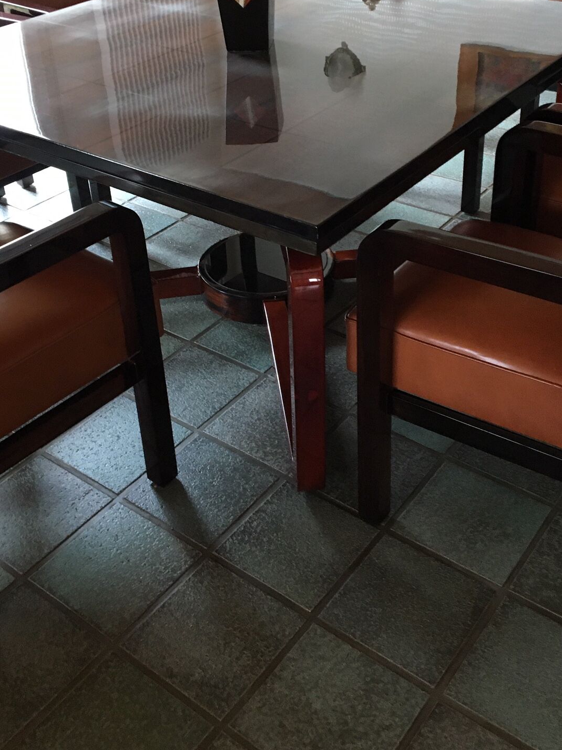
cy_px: 262
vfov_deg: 45.2
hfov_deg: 35.1
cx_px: 279
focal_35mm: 41
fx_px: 888
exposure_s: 1/33
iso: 200
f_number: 2.2
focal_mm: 4.15
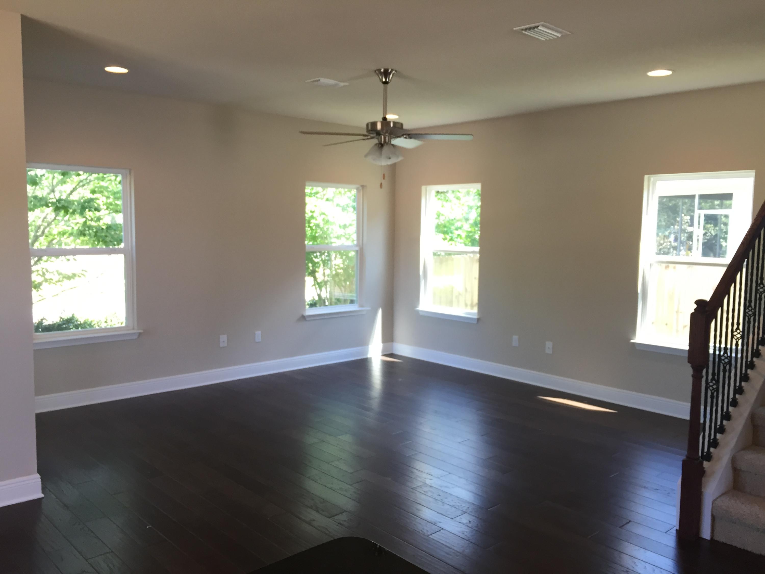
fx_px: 641
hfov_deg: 61.7
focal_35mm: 29
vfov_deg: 48.2
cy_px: 287
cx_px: 382
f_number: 2.2
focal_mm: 4.15
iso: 32
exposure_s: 1/30
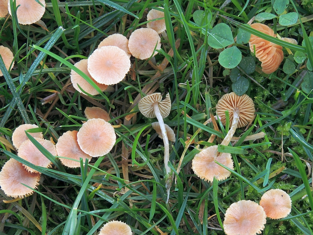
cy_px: 118
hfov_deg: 21.8
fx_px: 814
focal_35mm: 90
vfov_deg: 16.4
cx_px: 156
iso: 100
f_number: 8.1
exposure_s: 1/25
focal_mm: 16
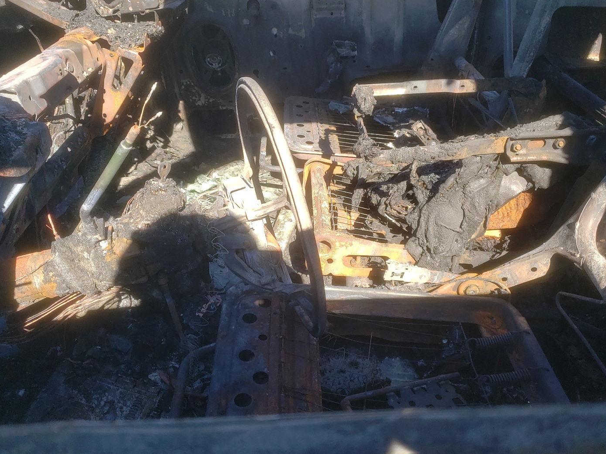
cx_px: 314
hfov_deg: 60.0
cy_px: 216
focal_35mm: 30
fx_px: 525
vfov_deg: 46.8
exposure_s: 1/588
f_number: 1.5
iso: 50
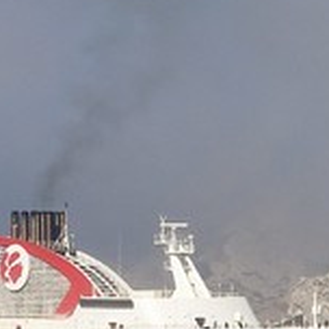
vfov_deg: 1.0
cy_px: 567
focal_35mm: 1789
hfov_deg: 1.0
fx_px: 19237
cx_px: 1294
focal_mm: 200
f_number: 14
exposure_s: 1/320
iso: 200
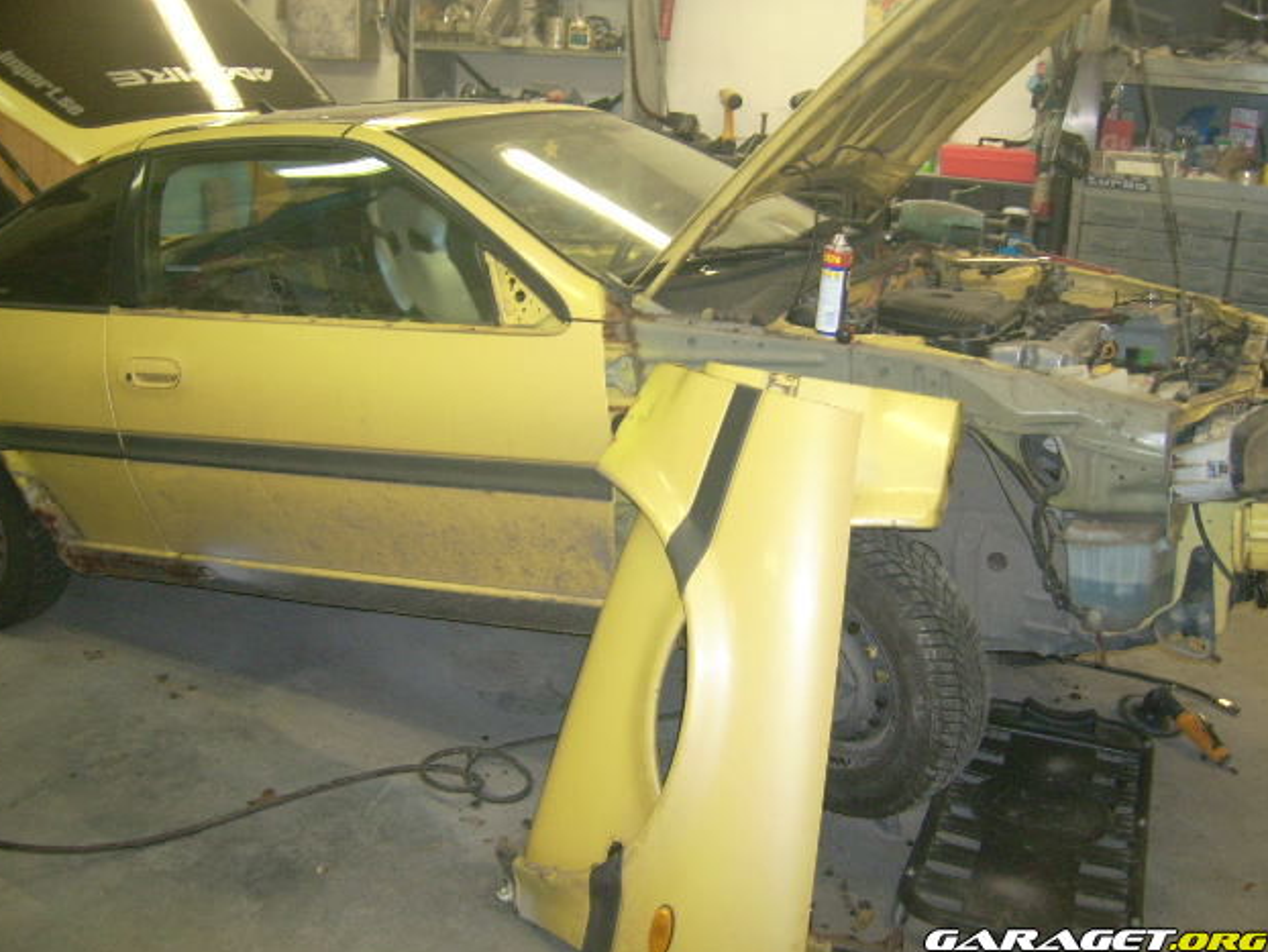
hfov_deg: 51.3
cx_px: 622
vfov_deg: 39.7
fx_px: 1319
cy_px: 471
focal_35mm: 36
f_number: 2.8
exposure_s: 1/60
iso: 100
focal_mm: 5.95
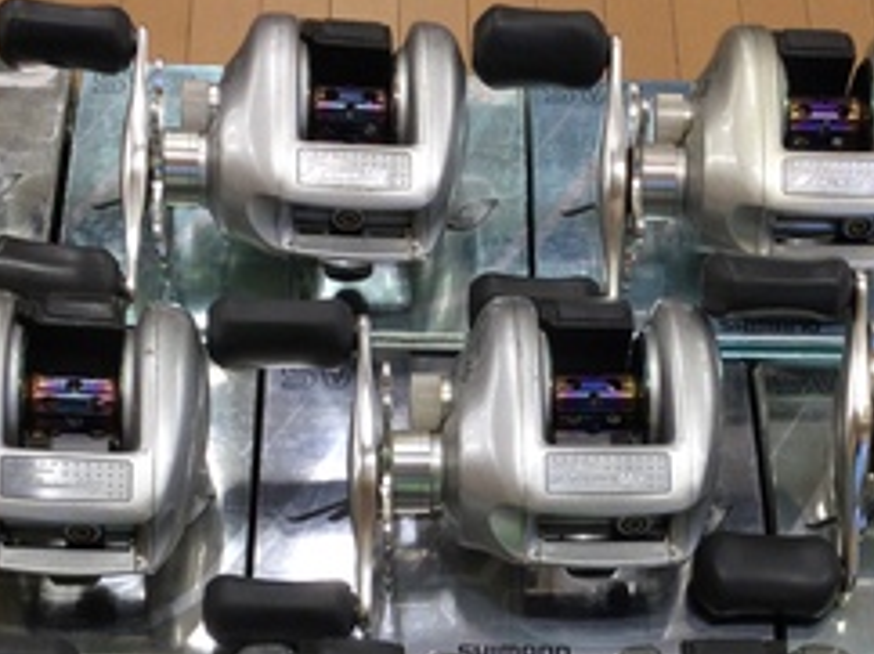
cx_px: 488
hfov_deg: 25.3
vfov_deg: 18.5
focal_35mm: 77
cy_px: 683
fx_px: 1942
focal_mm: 3.3
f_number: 2.4
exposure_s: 1/60
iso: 32
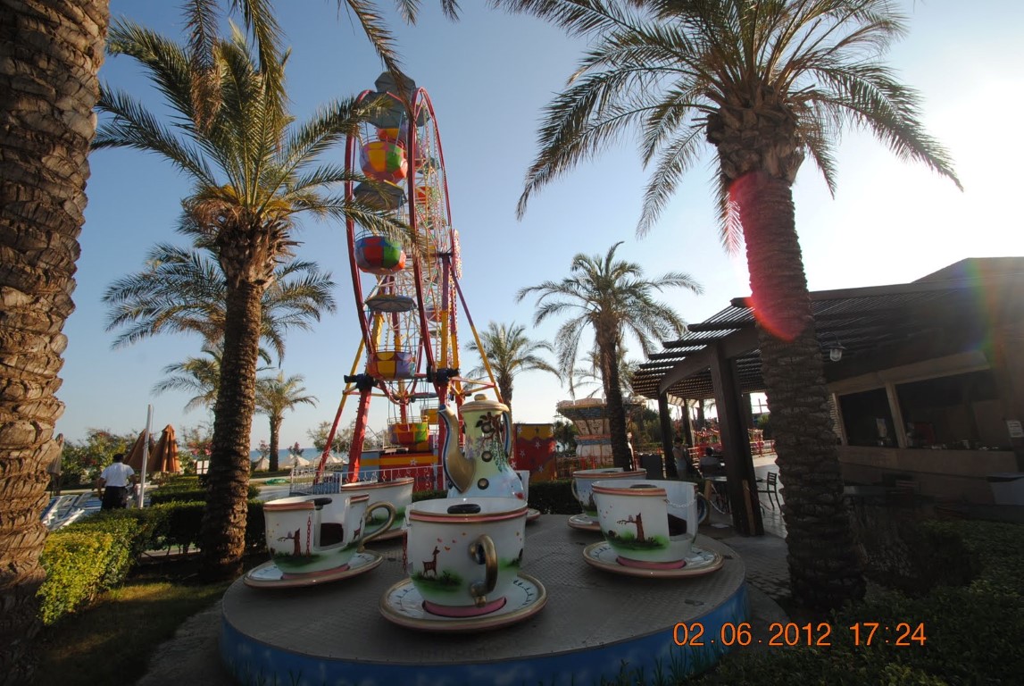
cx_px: 512
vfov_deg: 77.5
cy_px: 343
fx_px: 427
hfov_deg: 100.3
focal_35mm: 15
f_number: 8
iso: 100
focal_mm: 10
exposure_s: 1/200
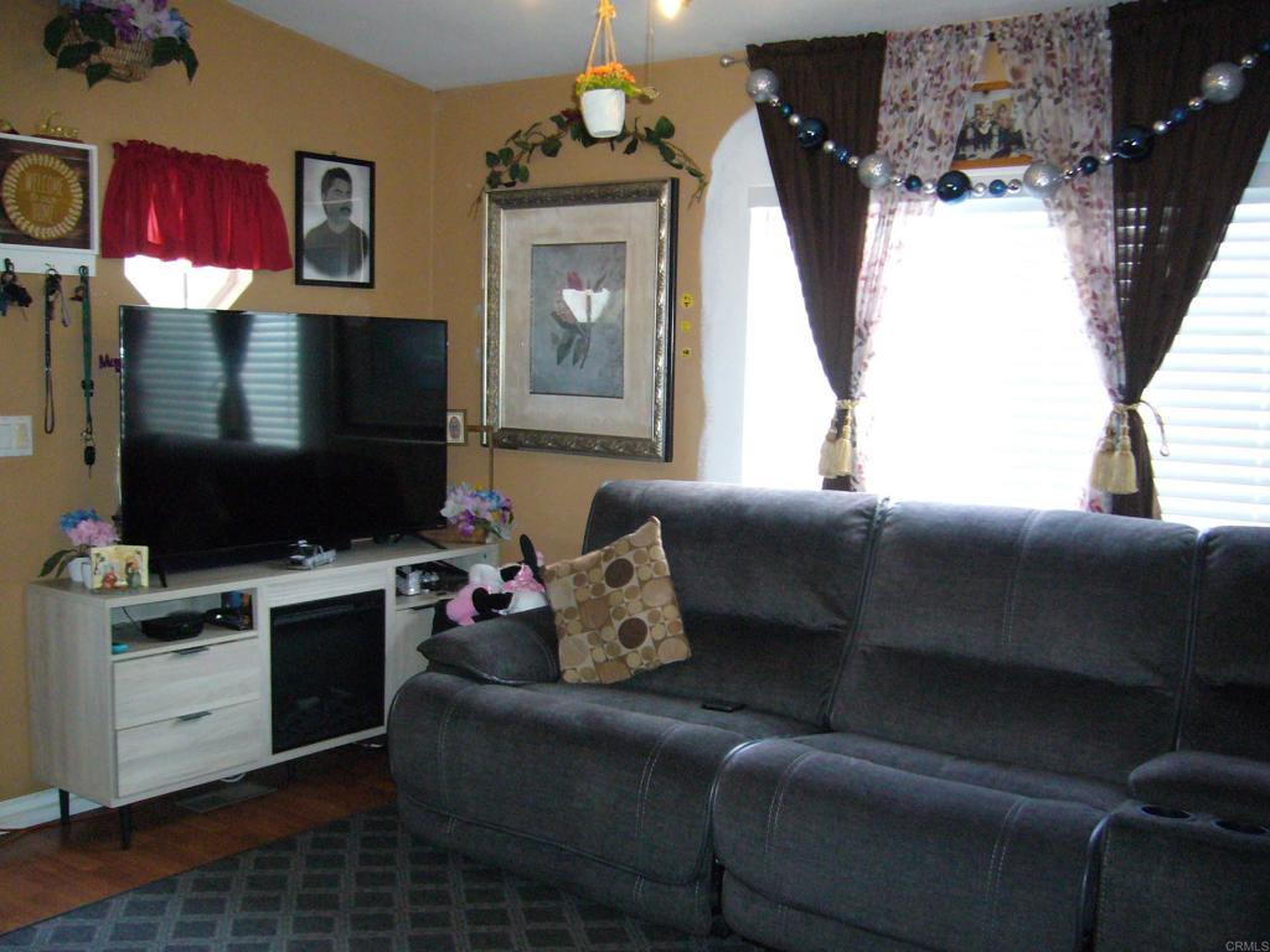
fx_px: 1321
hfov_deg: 51.4
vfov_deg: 39.7
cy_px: 476
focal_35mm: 36
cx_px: 635
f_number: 2.9
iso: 320
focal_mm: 6
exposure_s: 1/30
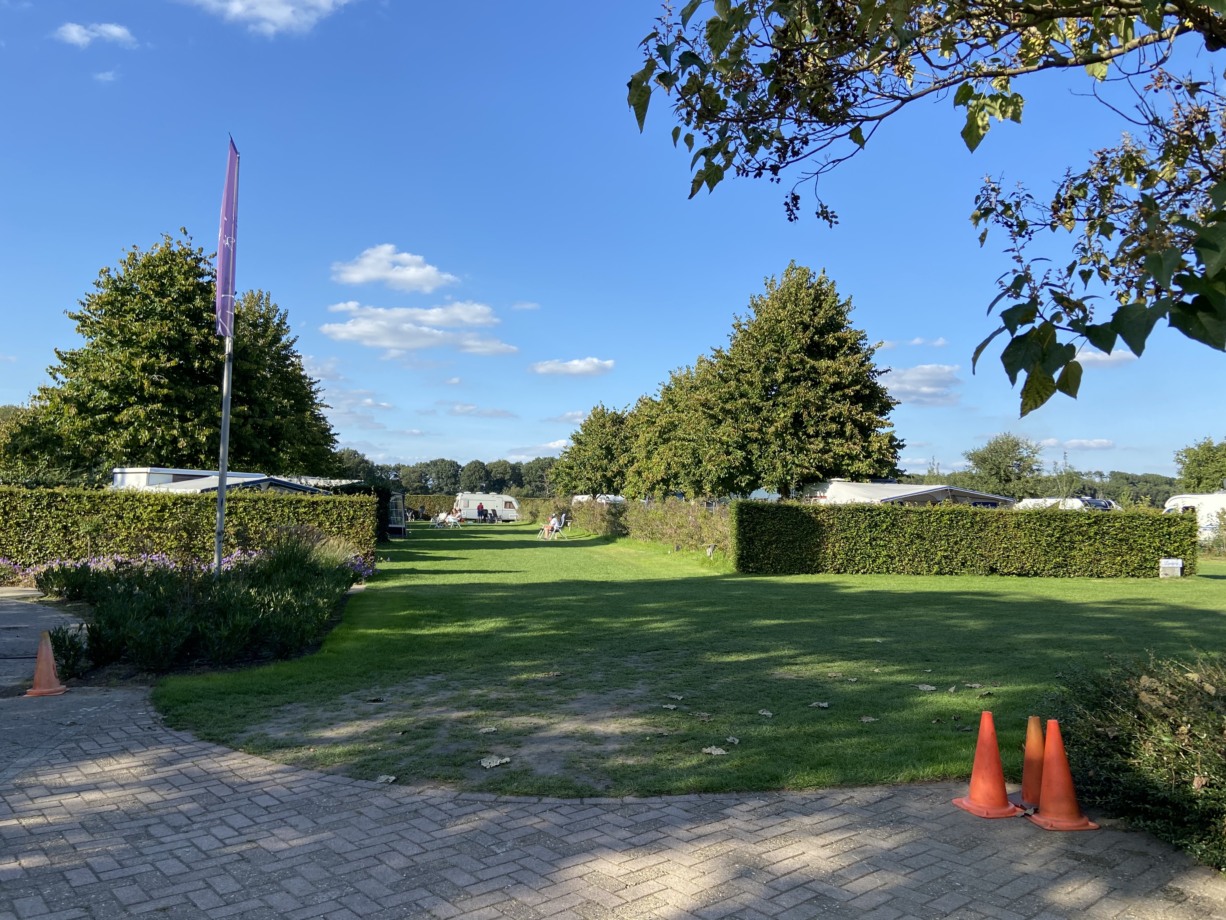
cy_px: 460
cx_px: 613
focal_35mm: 26
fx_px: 921
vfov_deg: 53.1
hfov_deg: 67.3
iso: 32
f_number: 1.8
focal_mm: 4.25
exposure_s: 1/1585
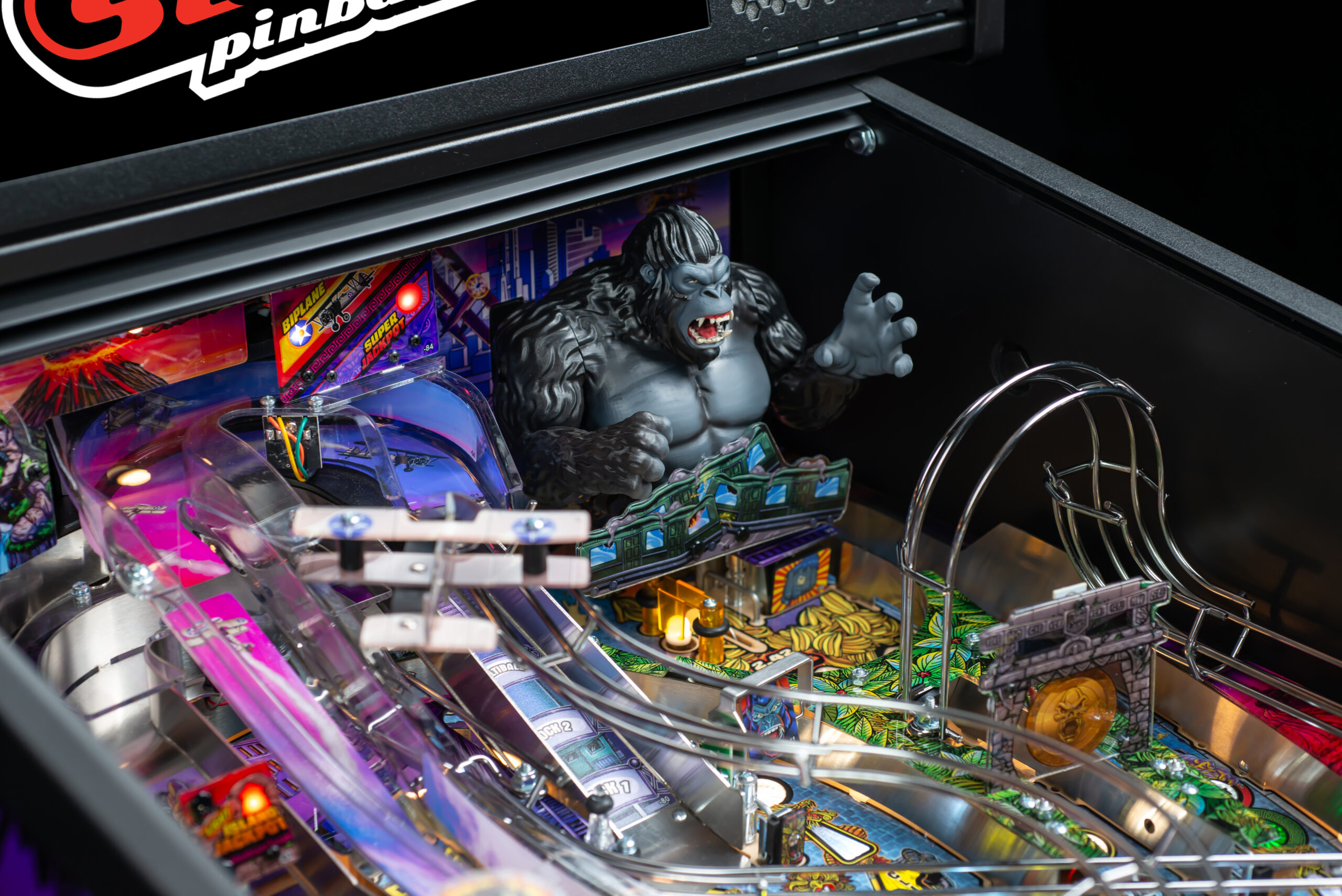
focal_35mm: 60
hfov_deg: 33.4
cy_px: 448
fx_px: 2237
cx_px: 671
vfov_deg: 22.6
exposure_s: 1/80
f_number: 5.6
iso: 320
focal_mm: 60
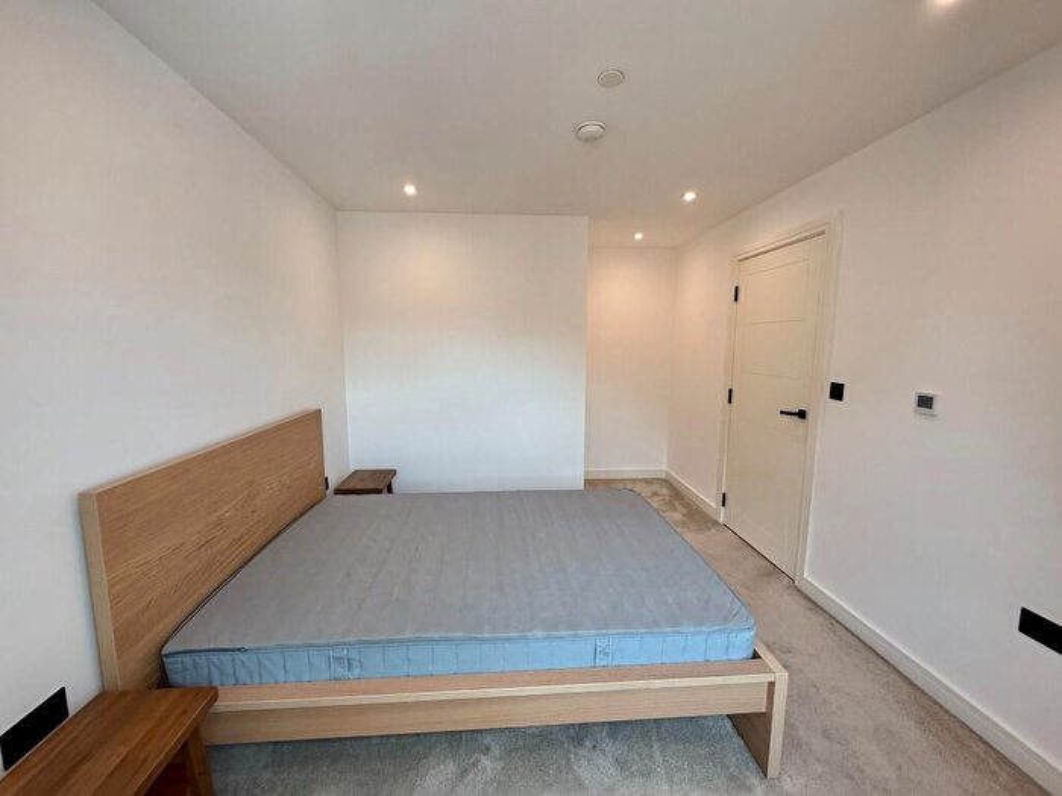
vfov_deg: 85.7
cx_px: 531
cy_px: 398
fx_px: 430
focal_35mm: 14
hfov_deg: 102.1
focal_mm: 2.22
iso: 80
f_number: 2.2
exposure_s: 1/99
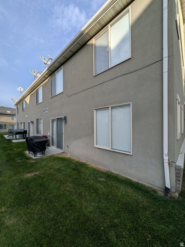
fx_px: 100
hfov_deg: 85.7
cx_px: 92
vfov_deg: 102.1
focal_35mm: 14
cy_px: 124
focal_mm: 1.83
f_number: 2.2
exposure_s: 1/809
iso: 40
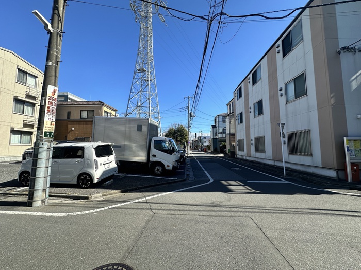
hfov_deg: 102.1
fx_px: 146
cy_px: 135
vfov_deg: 85.7
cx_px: 180
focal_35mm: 14
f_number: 2.2
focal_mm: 2.22
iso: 40
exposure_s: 1/1052
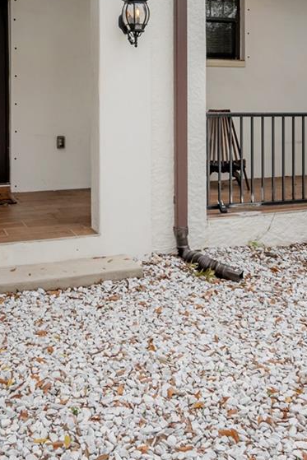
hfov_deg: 32.9
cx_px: 86
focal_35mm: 40
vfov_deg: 45.6
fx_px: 511
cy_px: 84
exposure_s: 1/160
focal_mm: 14
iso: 320
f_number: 9
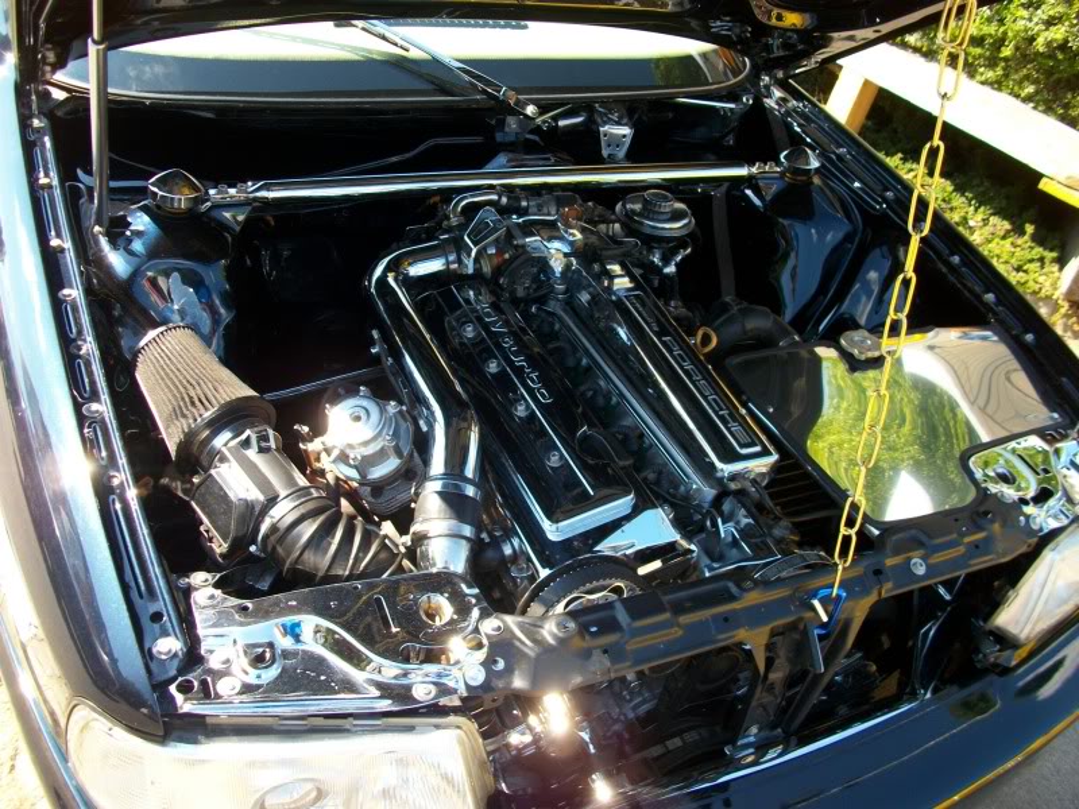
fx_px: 1060
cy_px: 404
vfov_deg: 41.8
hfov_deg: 54.0
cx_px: 540
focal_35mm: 34
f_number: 2.9
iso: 80
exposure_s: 1/211
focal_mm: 5.7
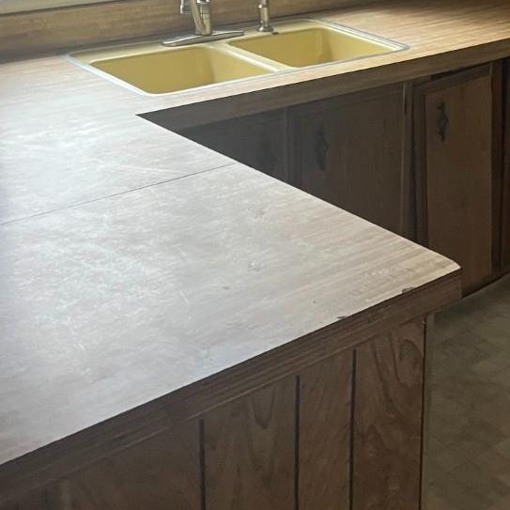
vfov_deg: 27.8
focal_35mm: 61
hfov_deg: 27.2
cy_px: 130
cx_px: 458
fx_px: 1017
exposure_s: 1/60
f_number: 1.6
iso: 500
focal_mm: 5.1
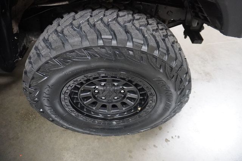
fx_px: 161
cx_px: 121
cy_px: 80
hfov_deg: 73.8
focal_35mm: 24
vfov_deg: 53.1
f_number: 3.5
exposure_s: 1/50
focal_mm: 16
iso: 6400
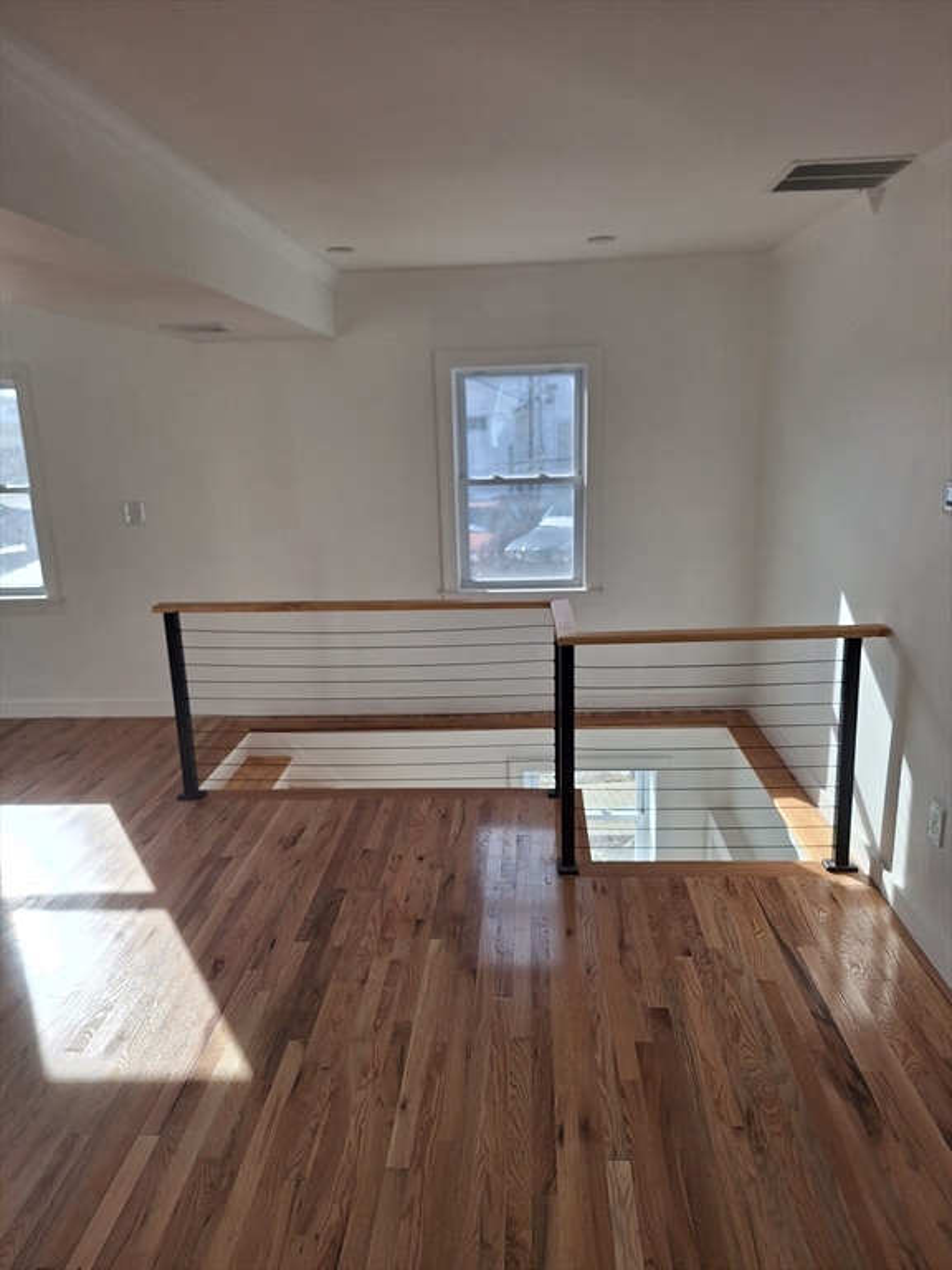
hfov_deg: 58.9
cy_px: 635
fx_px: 843
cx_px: 476
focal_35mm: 23
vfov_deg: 73.9
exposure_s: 1/652
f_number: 1.8
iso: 40
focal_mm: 5.54
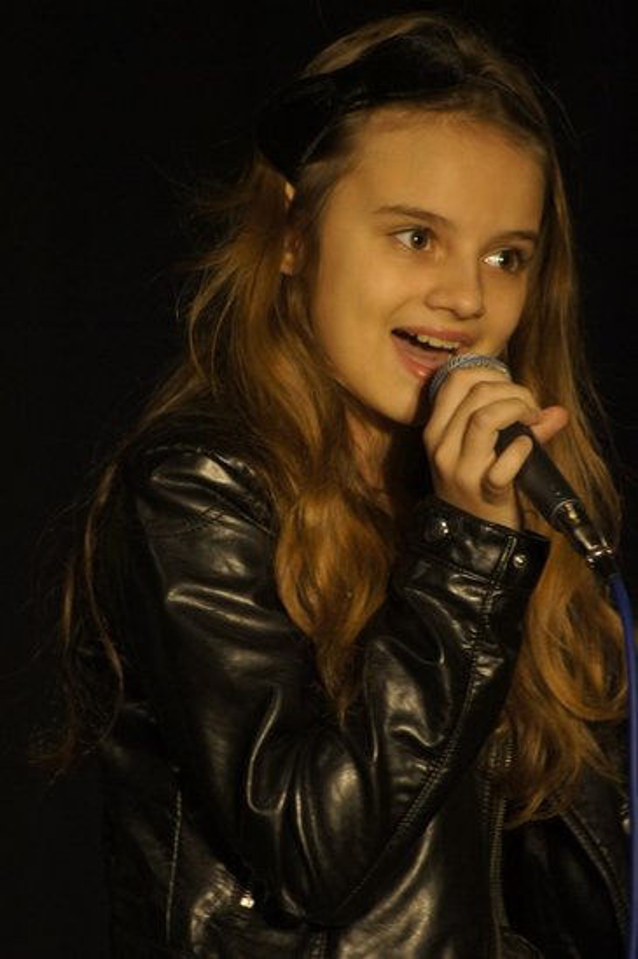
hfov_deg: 3.7
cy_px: 480
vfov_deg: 5.5
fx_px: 9987
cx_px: 319
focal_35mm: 375
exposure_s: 1/125
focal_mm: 250
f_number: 5.6
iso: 1600
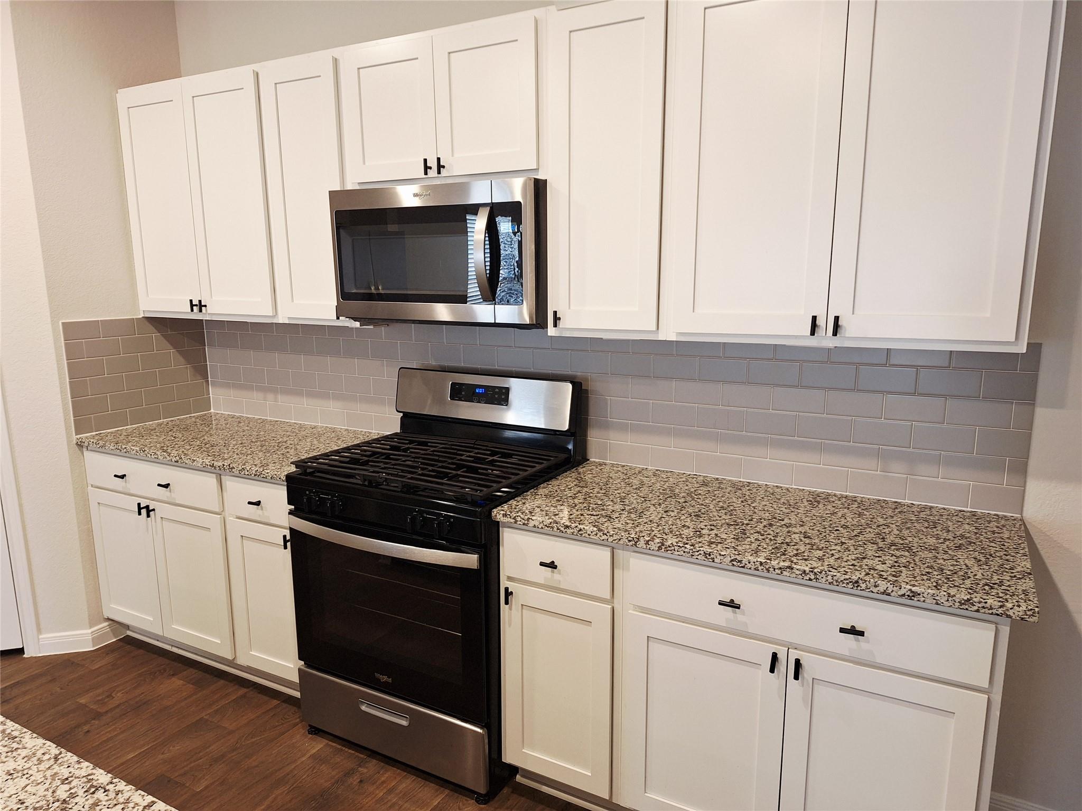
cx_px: 541
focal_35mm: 23
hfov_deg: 73.9
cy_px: 406
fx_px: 719
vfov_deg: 58.9
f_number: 1.8
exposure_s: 1/40
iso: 125
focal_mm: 5.54
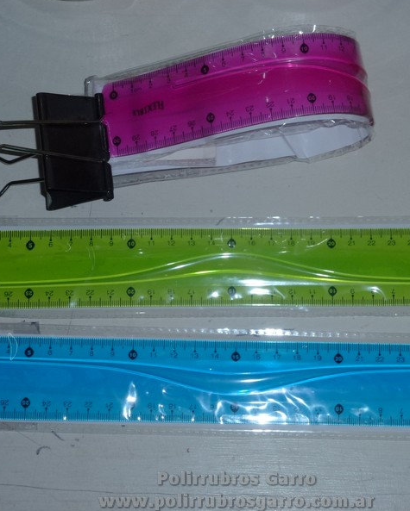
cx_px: 237
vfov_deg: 25.4
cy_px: 256
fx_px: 1137
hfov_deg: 20.4
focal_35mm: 75
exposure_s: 1/60
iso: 100
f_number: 4.4
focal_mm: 10.1
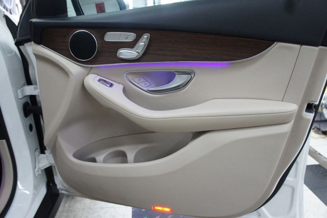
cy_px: 109
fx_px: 245
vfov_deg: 47.9
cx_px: 164
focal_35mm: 27
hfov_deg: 67.4
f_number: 3.5
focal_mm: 18
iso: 1600
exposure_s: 1/125
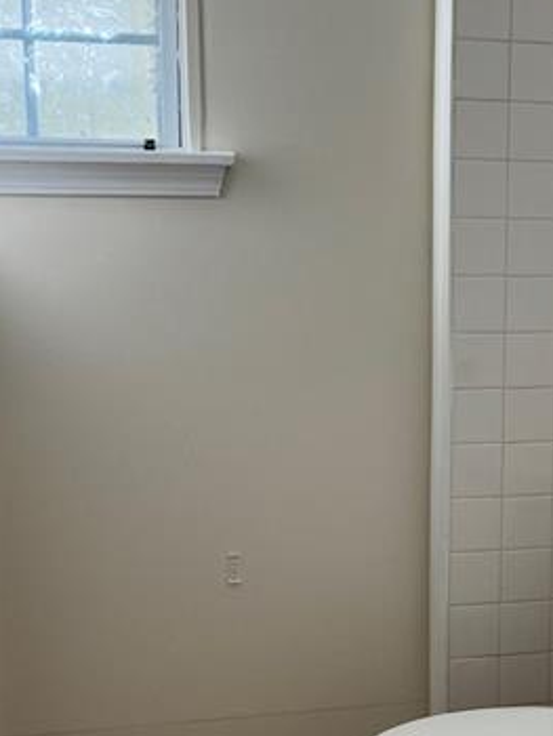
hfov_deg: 25.4
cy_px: 416
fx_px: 1213
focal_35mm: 57
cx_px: 400
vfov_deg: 33.7
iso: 80
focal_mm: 5.1
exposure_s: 1/120
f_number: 1.6
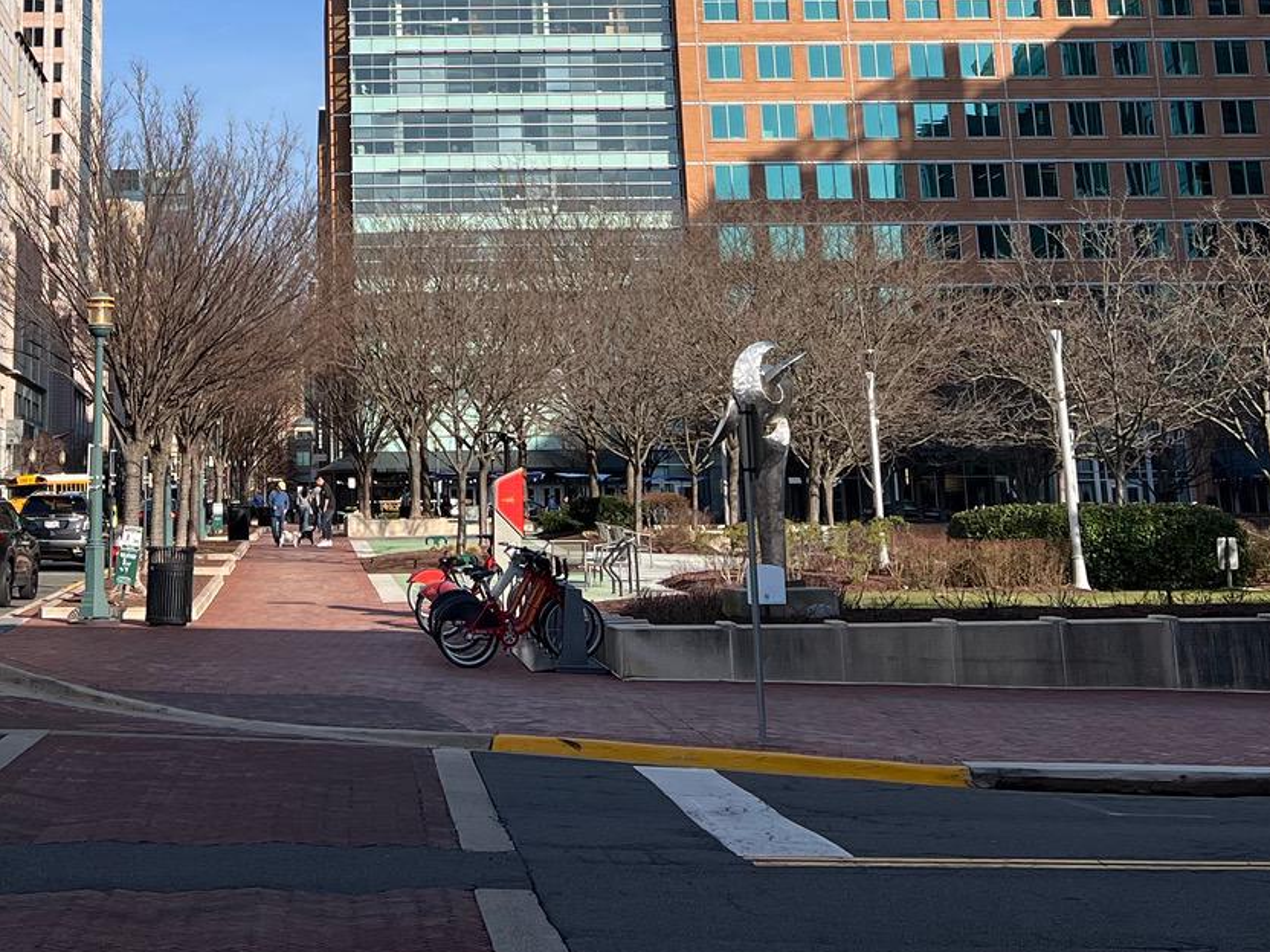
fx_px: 2348
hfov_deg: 29.8
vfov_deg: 21.8
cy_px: -75
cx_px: 340
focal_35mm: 64
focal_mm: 5.7
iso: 50
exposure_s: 1/4444
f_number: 1.5
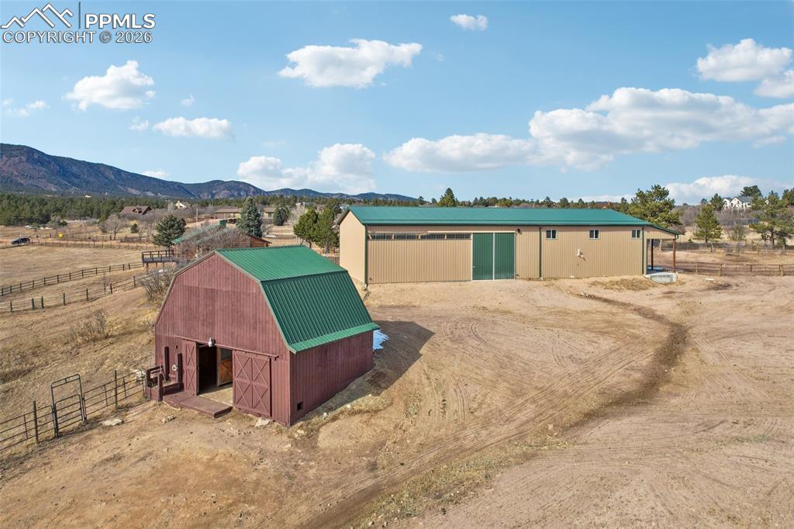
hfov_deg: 78.6
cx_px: 397
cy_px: 264
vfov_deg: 57.2
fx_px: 485
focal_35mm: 22
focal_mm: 8.38
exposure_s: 1/320
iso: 100
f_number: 2.8
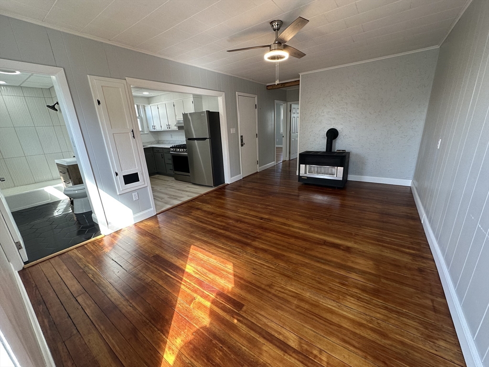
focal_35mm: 14
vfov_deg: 85.7
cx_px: 244
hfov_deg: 102.1
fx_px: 198
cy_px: 184
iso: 125
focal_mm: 2.22
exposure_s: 1/120
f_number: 2.2
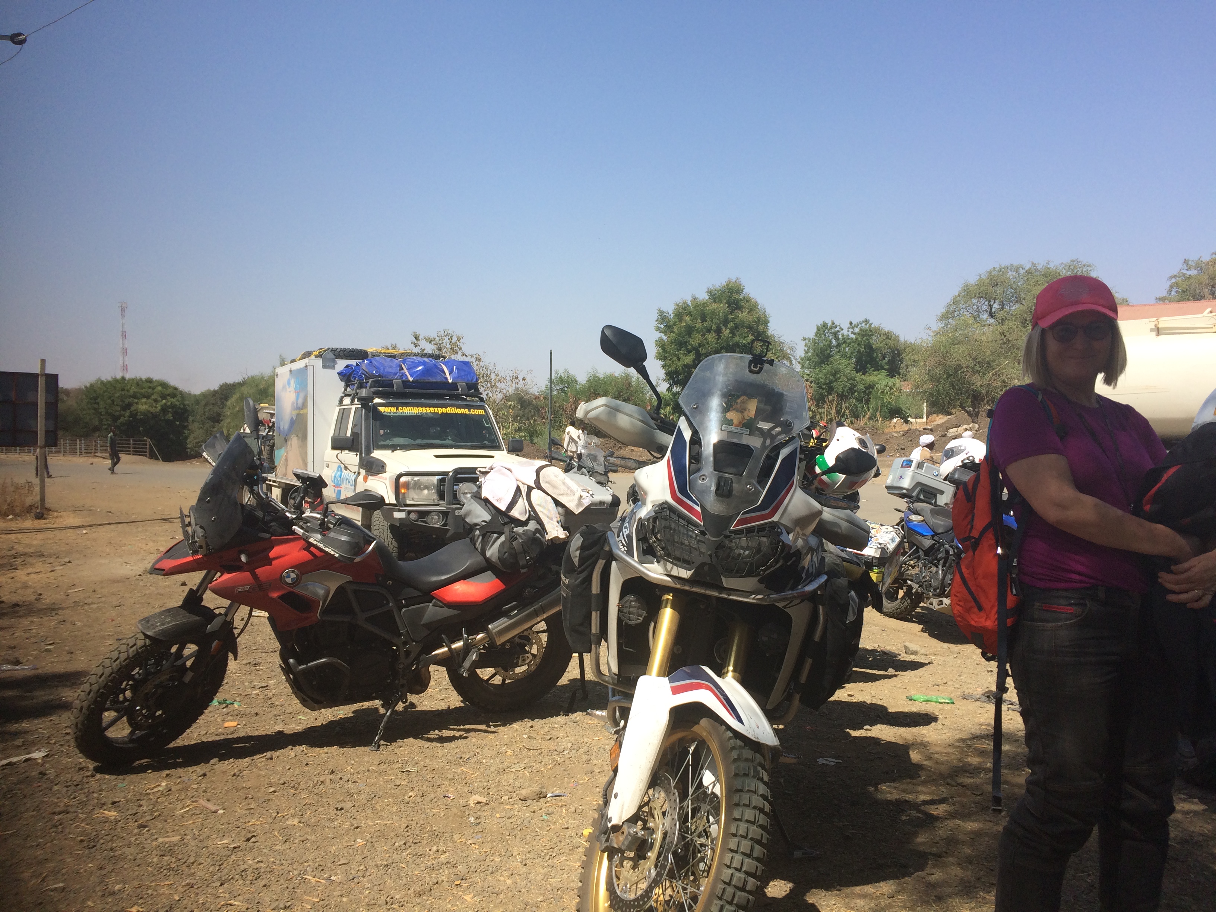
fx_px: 1019
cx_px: 608
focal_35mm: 29
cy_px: 456
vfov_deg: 48.2
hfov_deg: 61.7
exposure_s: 1/1786
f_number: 2.2
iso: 32
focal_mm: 4.15
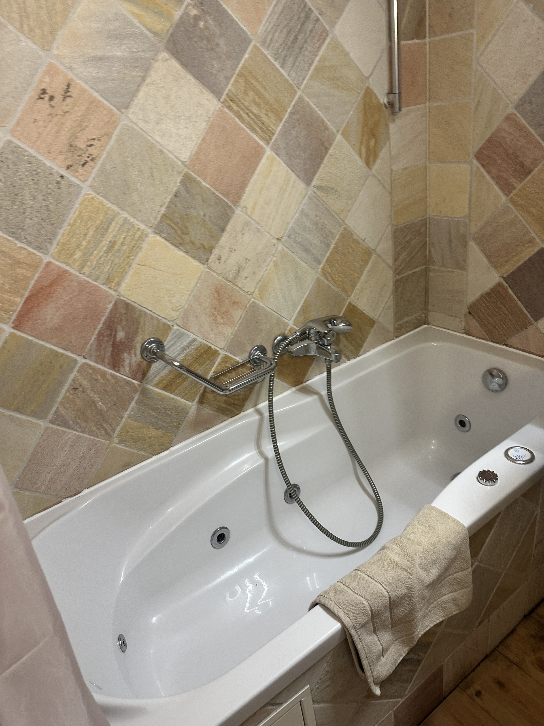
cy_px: 363
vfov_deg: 71.6
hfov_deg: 56.8
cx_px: 272
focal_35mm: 24
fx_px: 503
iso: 200
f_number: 1.78
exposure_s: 1/50
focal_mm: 6.86
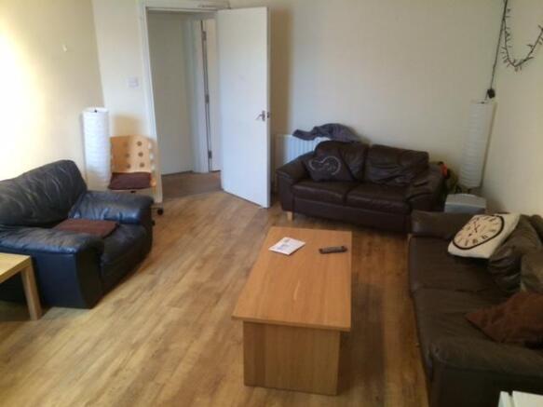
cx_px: 272
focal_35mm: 30
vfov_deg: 46.8
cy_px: 204
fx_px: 470
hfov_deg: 60.0
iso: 320
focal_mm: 4.12
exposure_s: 1/24
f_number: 2.2
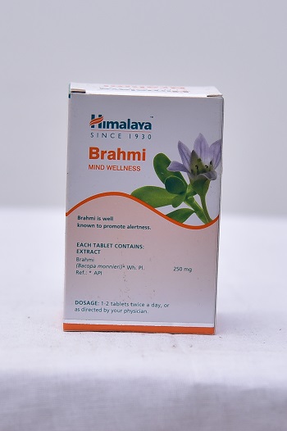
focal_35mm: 82
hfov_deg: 16.6
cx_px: 144
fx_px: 982
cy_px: 216
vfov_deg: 24.8
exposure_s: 1/160
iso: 1250
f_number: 4
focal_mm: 82
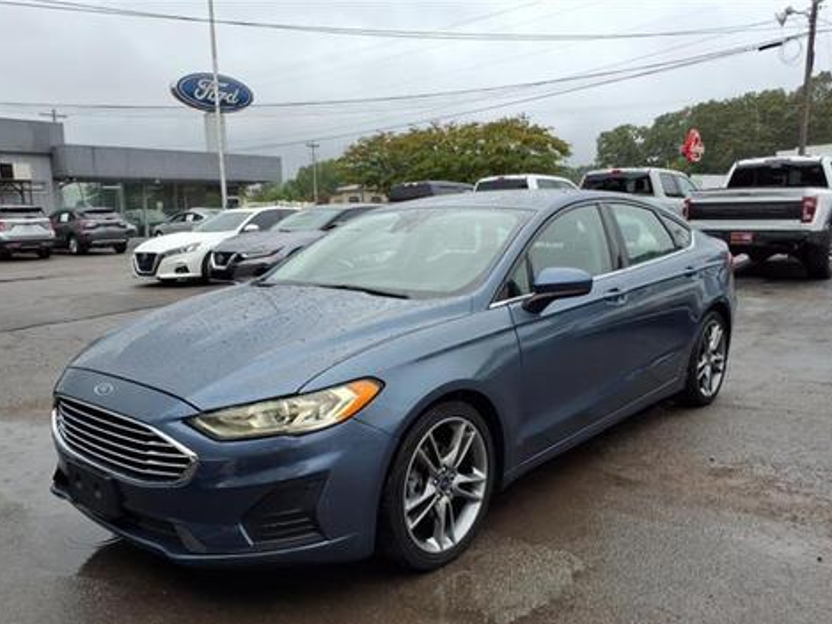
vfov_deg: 48.2
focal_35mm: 29
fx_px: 697
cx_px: 412
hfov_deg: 61.6
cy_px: 333
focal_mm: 3.58
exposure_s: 1/217
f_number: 1.9
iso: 40
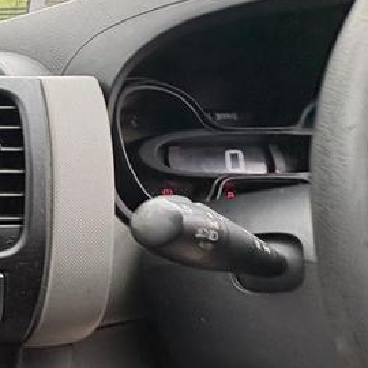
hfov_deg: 25.9
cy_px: 211
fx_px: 493
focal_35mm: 41
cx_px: -222
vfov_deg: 40.8
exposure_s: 1/99
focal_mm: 2.22
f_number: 2.2
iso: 125
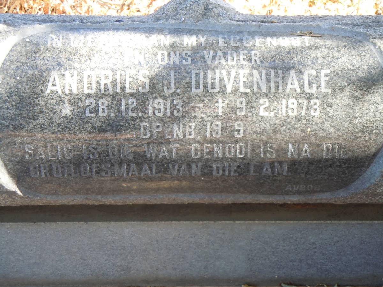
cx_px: 192
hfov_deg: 22.0
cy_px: 144
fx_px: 985
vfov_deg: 16.6
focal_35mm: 89
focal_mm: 16
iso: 200
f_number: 4.4
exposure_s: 1/50
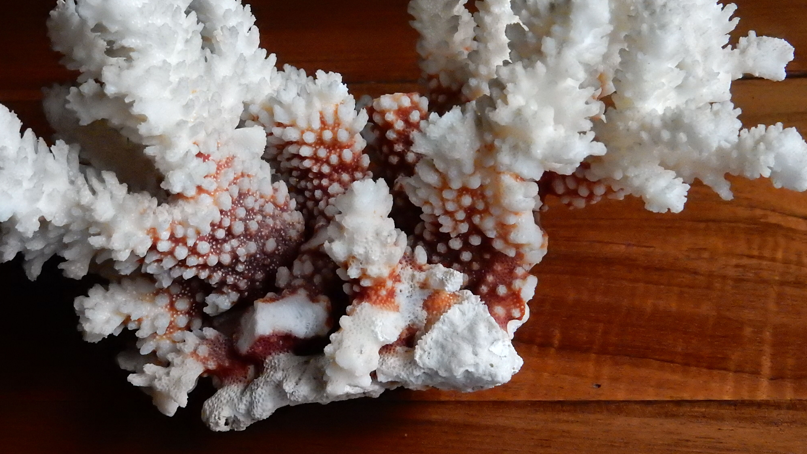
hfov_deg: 38.5
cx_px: 373
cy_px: 186
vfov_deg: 22.2
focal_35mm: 54
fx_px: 1156
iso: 1400
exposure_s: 1/60
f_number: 4.2
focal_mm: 7.6
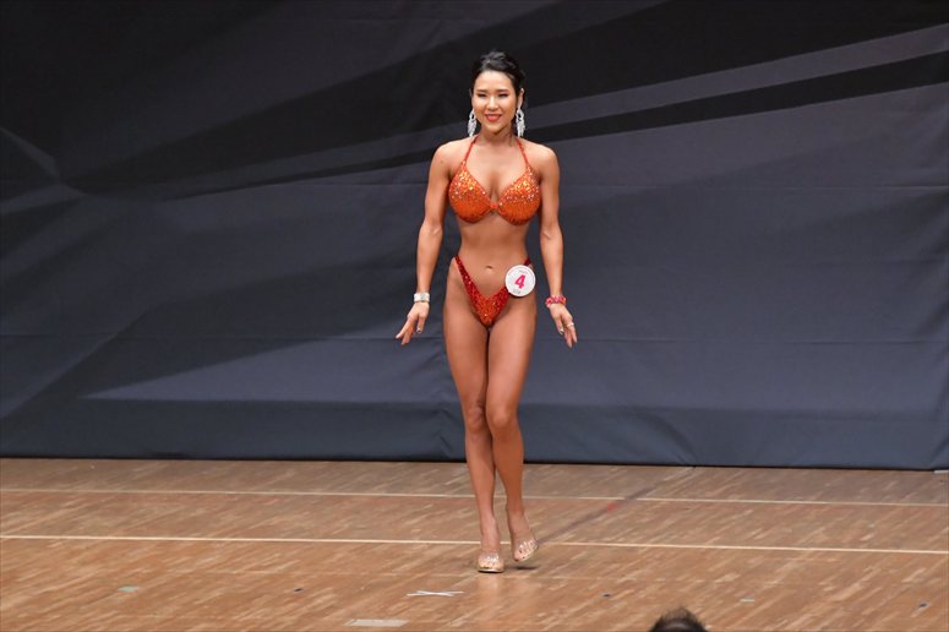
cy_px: 316
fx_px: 7509
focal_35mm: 285
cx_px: 474
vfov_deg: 4.8
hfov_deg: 7.2
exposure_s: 1/400
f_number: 5.6
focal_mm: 190
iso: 6400
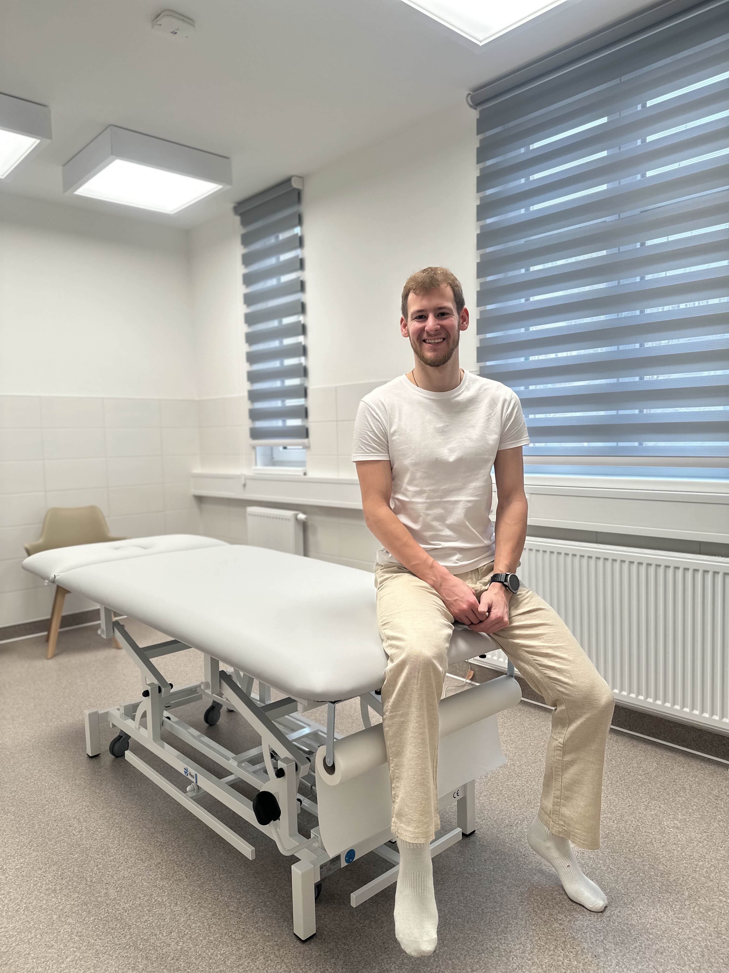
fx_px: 674
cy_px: 486
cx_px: 364
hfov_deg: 56.8
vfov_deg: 71.6
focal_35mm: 24
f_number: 1.78
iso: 64
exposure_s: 1/238
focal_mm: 6.86
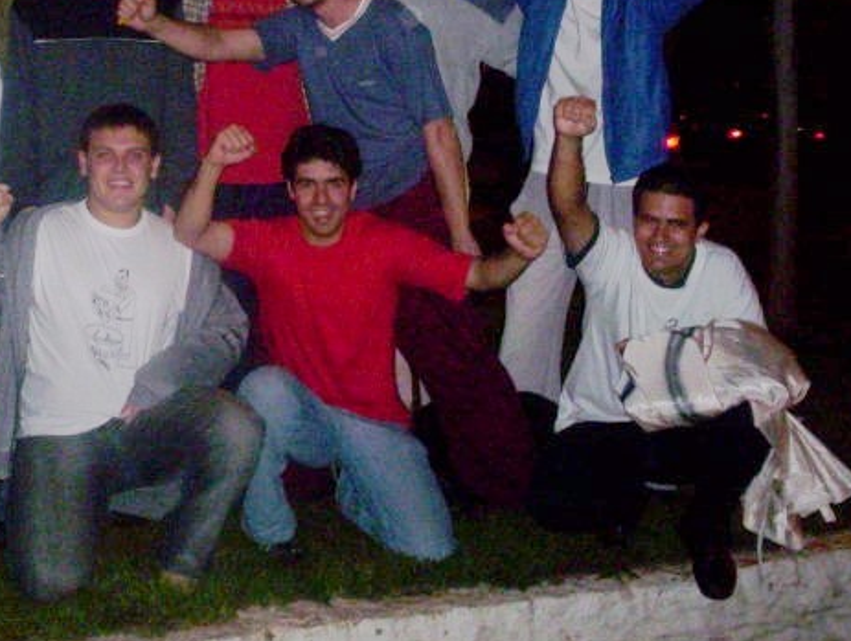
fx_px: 1650
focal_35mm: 67
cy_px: 130
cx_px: 107
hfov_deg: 28.0
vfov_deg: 21.7
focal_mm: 4.99
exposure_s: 1/60
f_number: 4.5
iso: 140
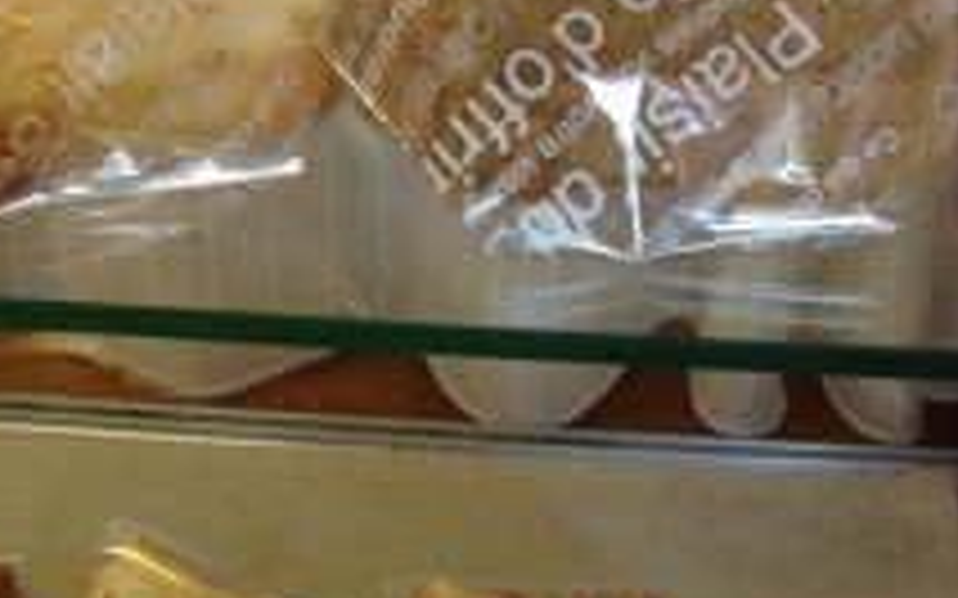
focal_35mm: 78
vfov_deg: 15.8
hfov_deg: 26.5
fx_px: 2036
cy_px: 805
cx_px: 499
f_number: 2.4
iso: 80
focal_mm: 4.28
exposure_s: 1/24
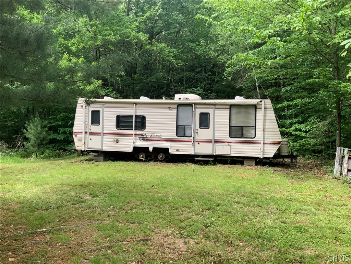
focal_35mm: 29
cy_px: 132
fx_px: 294
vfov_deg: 48.2
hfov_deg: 61.7
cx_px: 176
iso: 16
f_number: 1.8
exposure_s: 1/574
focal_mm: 3
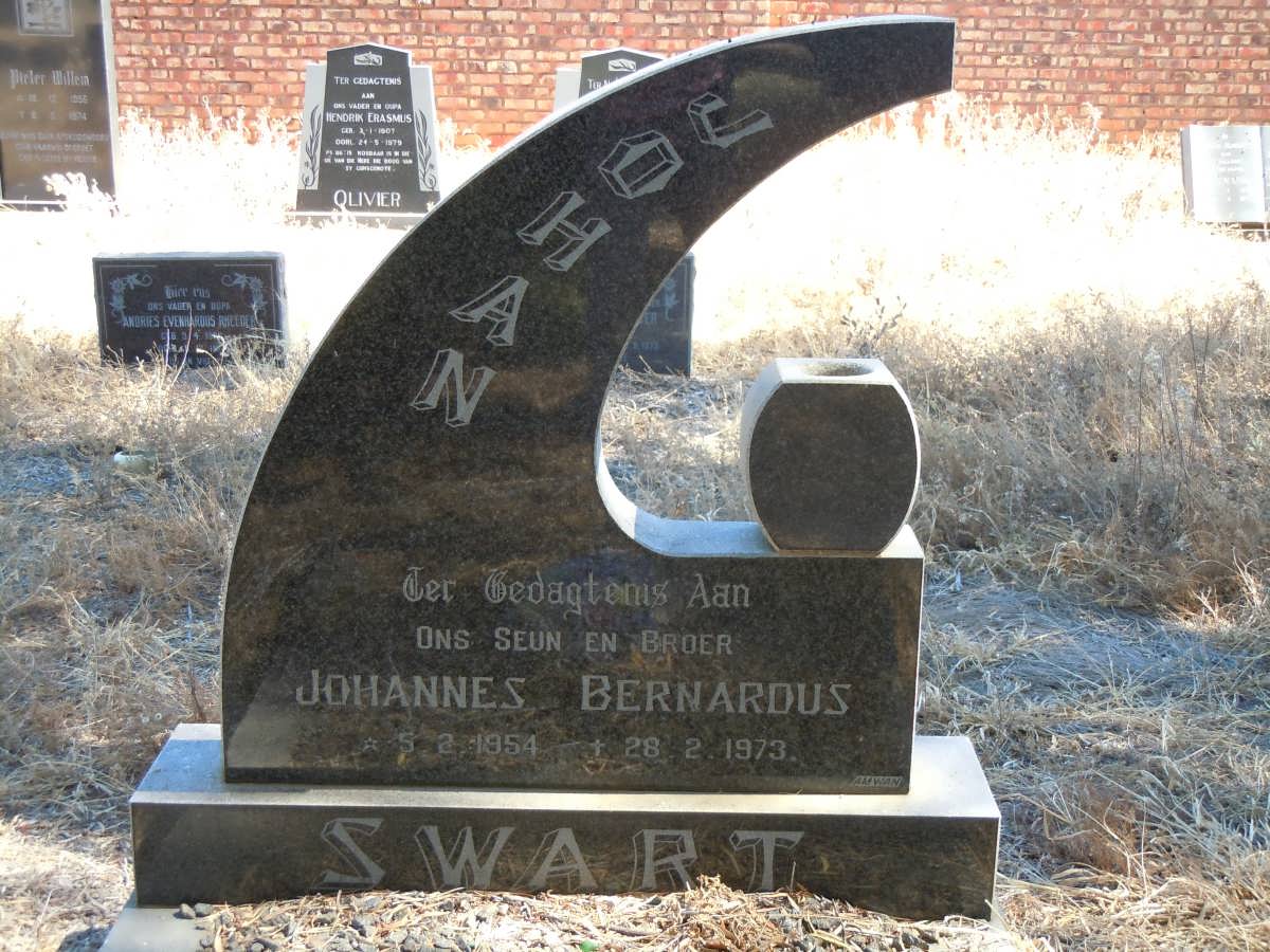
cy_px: 476
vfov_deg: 28.0
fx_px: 1908
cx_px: 635
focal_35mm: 52
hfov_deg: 36.8
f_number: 3.9
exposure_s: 1/100
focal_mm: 9.3
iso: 200
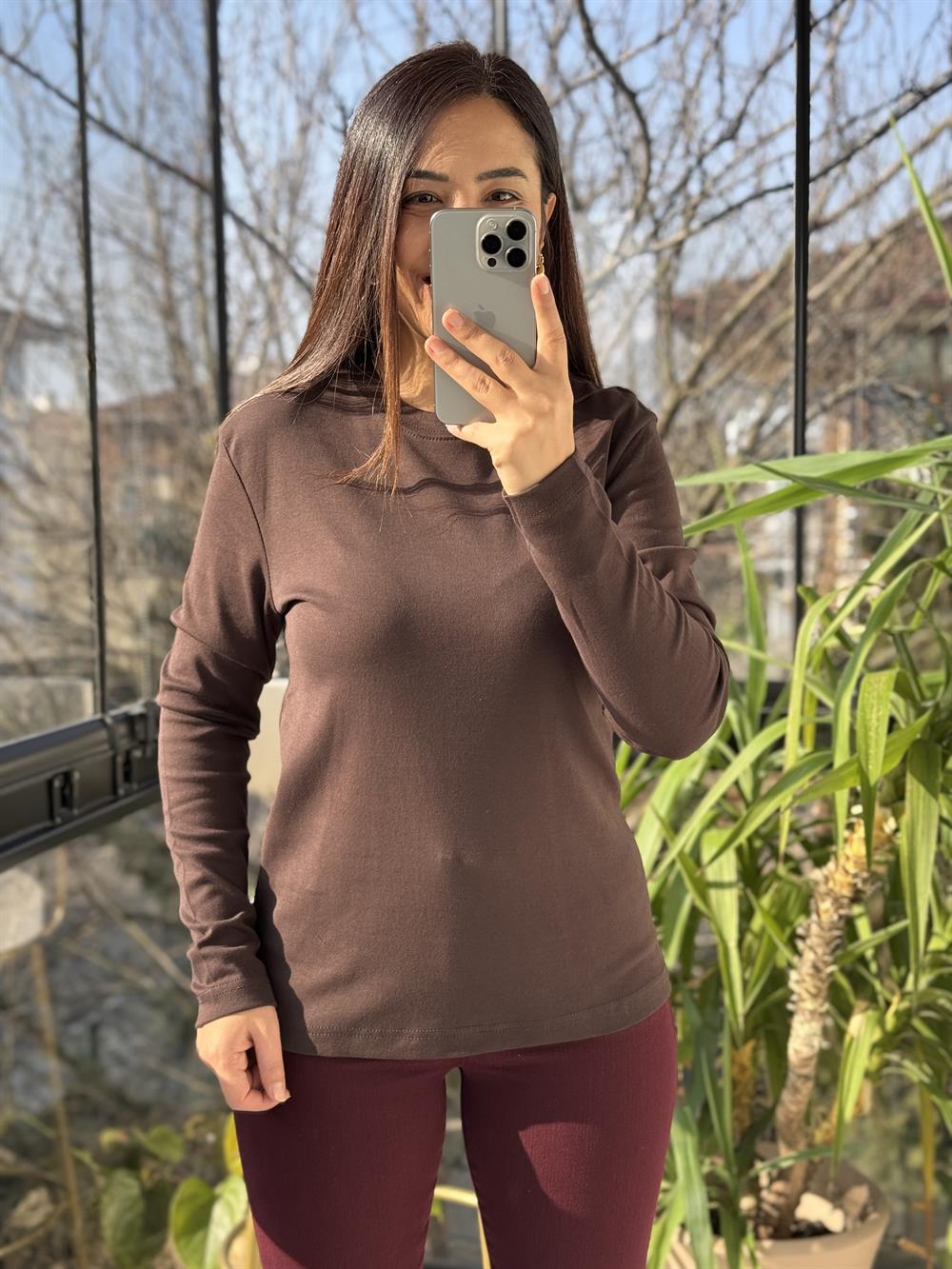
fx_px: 1760
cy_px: 634
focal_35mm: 48
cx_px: 476
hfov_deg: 30.3
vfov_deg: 39.7
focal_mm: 6.76
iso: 64
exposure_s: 1/379
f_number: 1.78
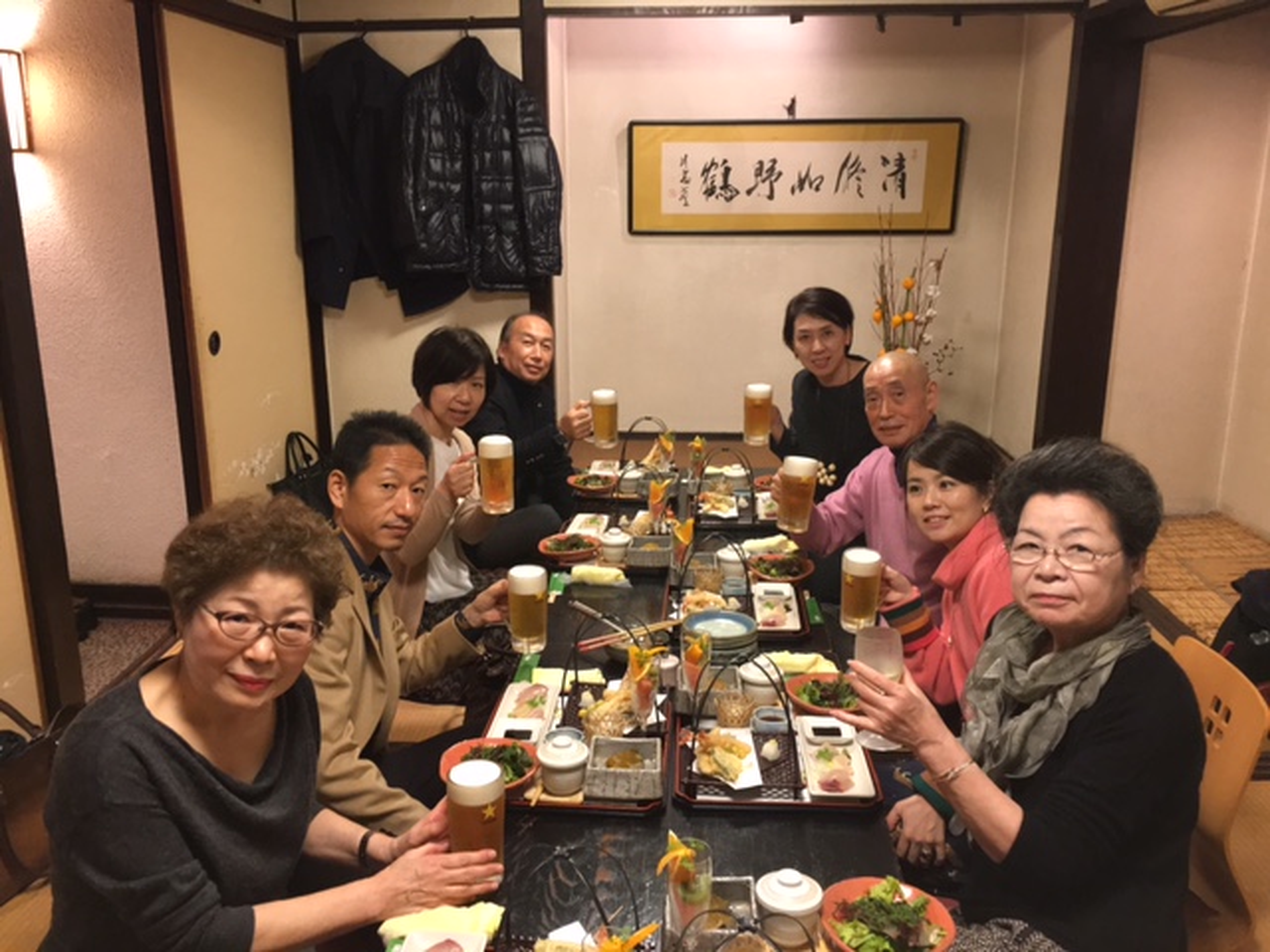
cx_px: 635
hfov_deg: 61.7
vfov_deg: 48.2
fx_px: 1064
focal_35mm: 29
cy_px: 476
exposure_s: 1/17
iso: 200
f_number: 2.2
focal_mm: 4.15
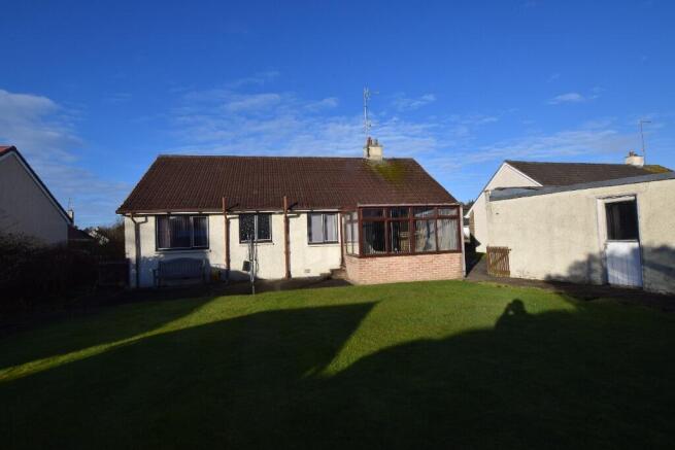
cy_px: 225
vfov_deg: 72.1
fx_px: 309
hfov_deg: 95.0
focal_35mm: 16
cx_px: 338
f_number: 10
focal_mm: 11
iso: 200
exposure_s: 1/400
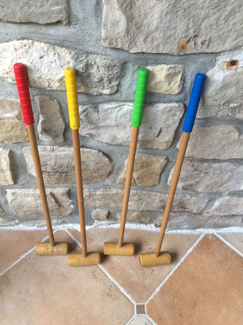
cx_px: 122
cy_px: 162
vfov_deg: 61.7
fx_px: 271
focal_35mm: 29
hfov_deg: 48.2
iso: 125
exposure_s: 1/33
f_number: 2.2
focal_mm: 4.15
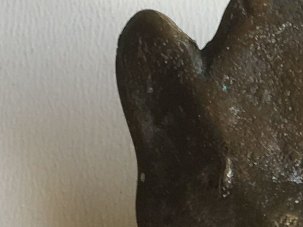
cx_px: 210
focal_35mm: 186
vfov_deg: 7.4
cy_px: 587
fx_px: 1627
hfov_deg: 10.6
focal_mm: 4.15
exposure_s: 1/50
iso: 25
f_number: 2.2
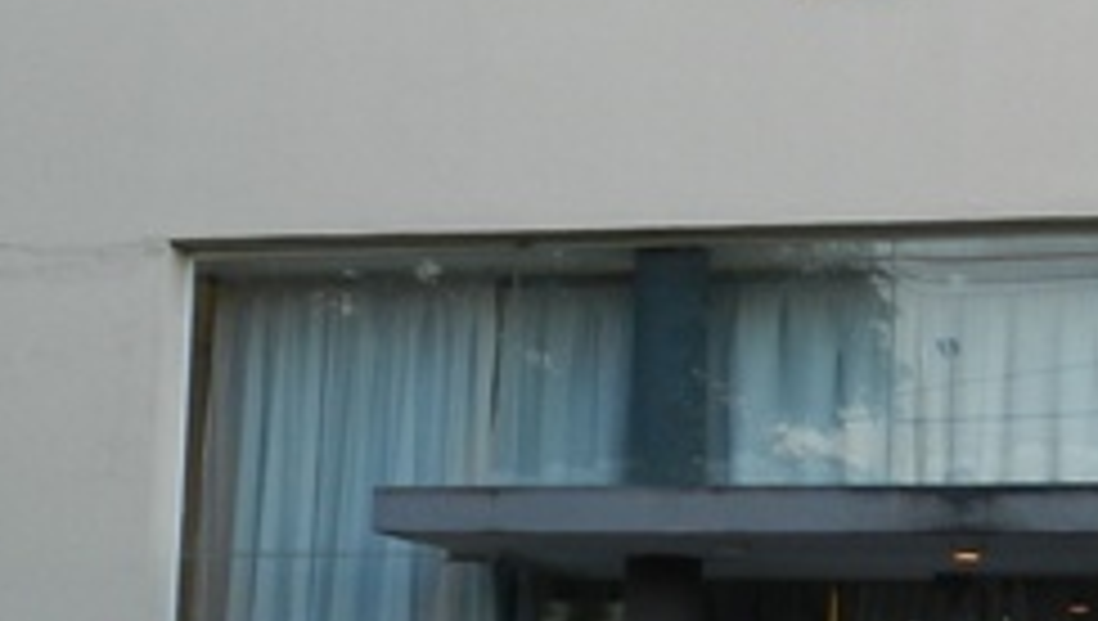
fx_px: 2391
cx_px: 1184
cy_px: 603
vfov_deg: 14.6
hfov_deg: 24.3
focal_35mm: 82
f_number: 3.4
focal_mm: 4
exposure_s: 1/100
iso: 160
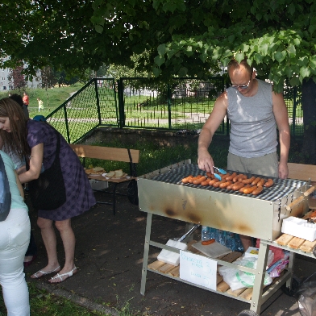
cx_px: 235
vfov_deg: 42.8
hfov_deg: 41.6
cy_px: 159
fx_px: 403
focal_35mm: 39
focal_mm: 20
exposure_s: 1/160
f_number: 11
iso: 200
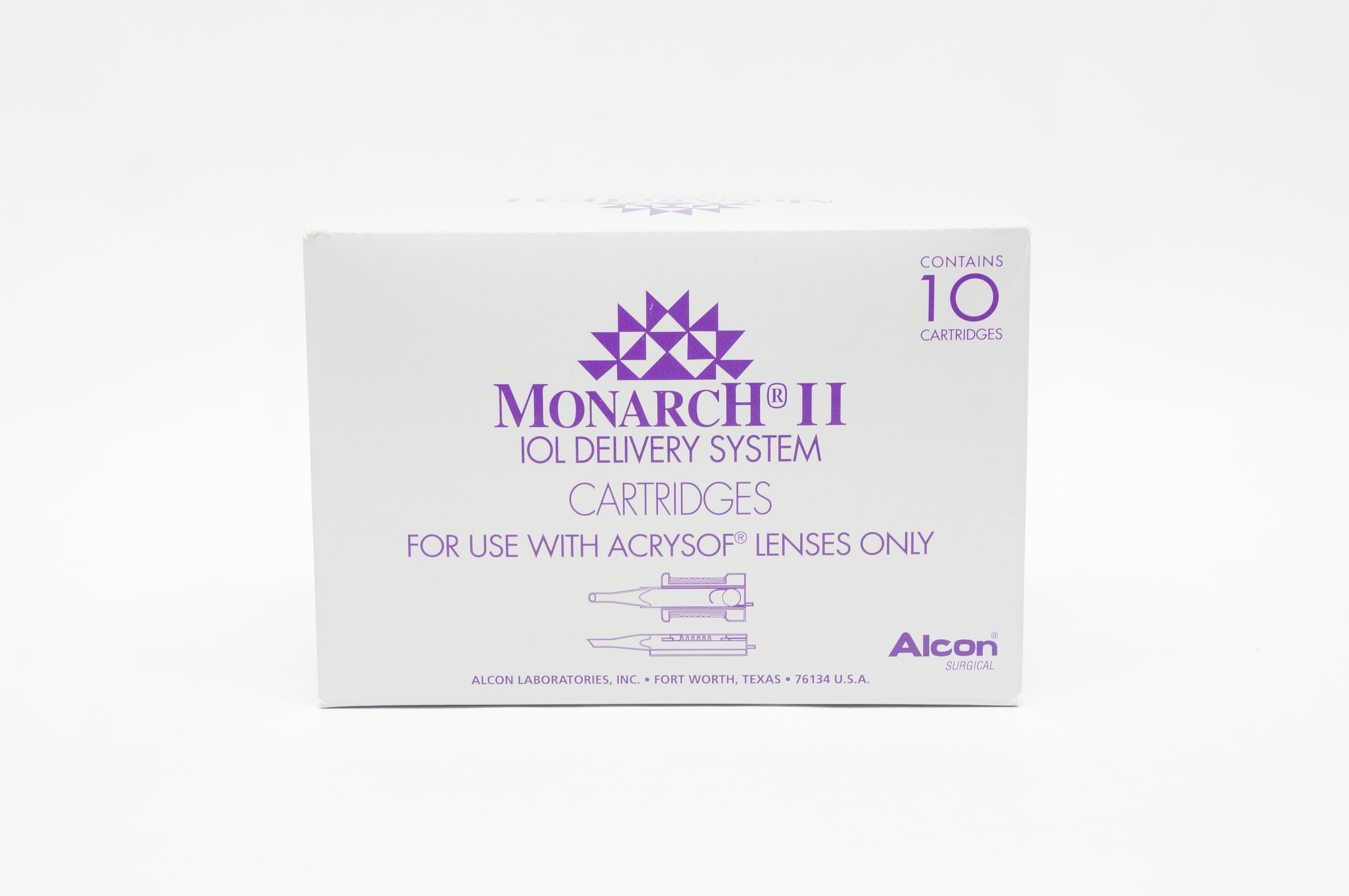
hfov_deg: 35.1
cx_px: 674
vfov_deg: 23.7
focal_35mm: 57
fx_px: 2134
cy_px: 448
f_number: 9
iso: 400
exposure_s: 1/15
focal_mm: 38
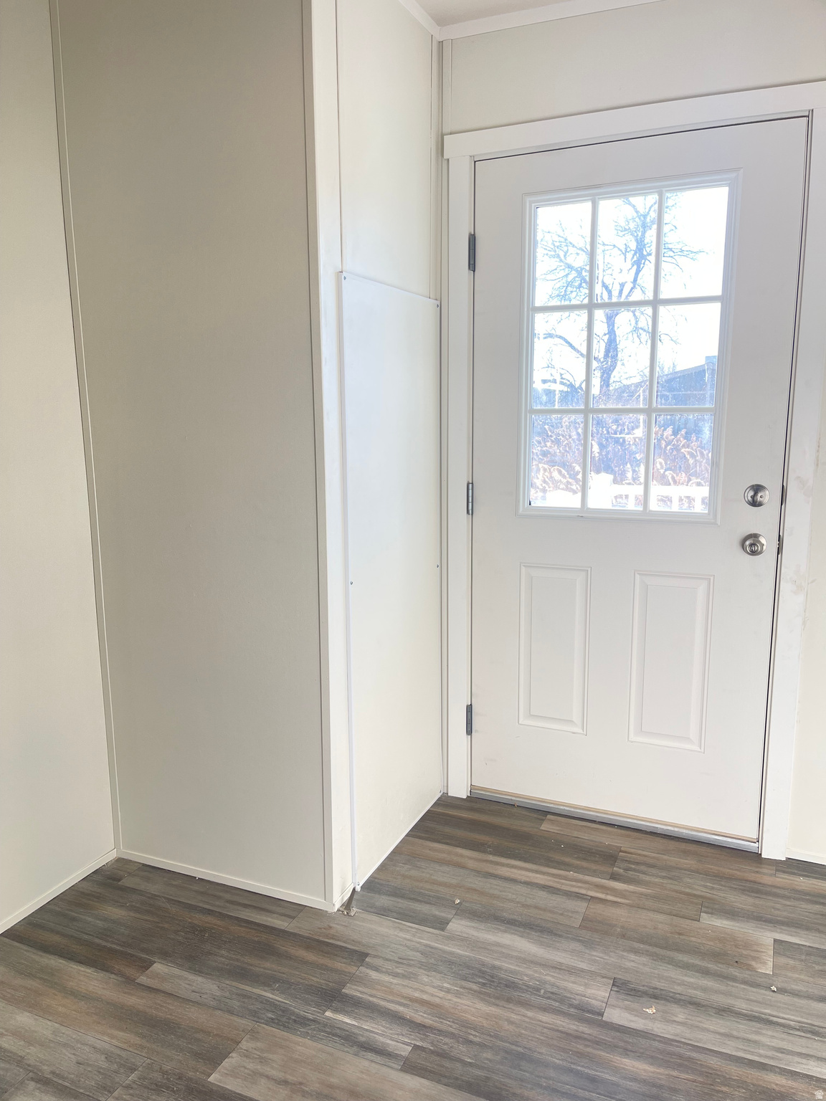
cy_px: 550
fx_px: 795
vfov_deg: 69.4
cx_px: 413
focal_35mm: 25
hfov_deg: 54.9
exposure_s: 1/161
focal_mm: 5.1
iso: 32
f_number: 1.6
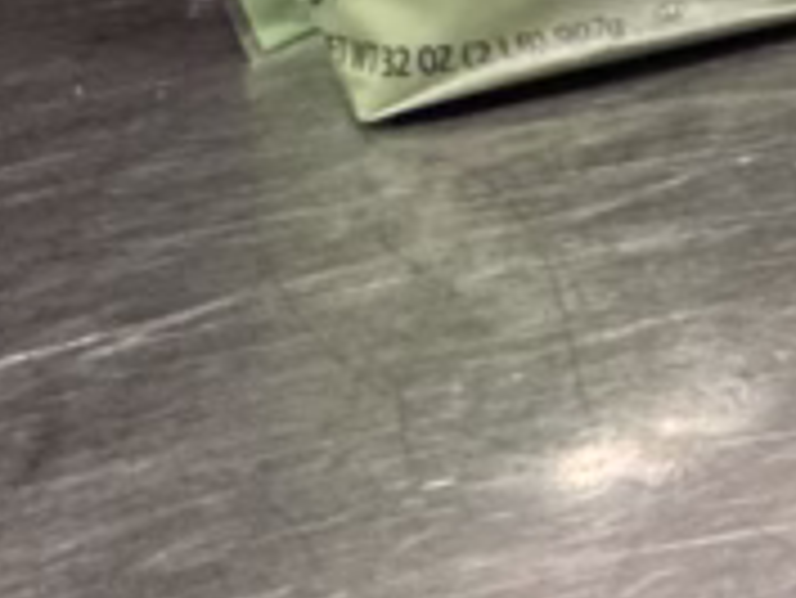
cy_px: -620
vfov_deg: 14.8
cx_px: 1983
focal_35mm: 81
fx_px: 1864
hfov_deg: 14.3
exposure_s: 1/60
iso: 250
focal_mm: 2.22
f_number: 2.2
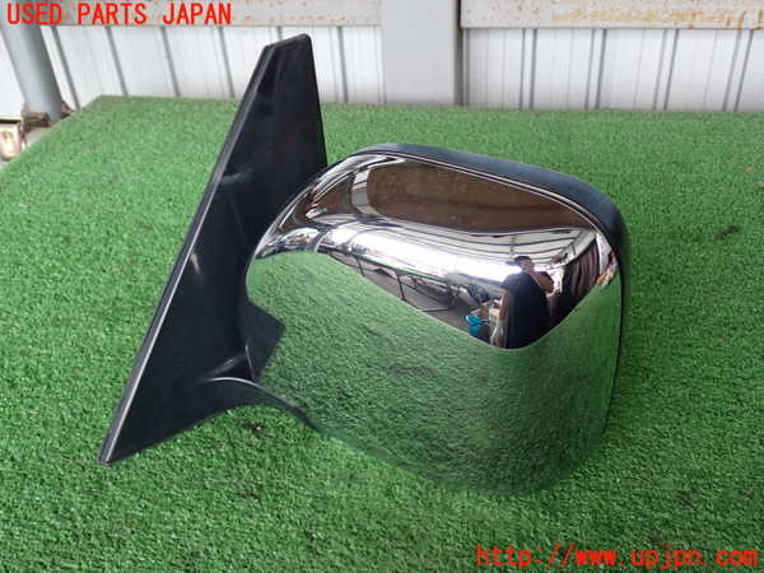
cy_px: 286
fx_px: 795
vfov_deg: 39.7
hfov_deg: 51.4
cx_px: 382
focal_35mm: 36
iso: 200
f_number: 2.5
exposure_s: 1/50
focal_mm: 6.37
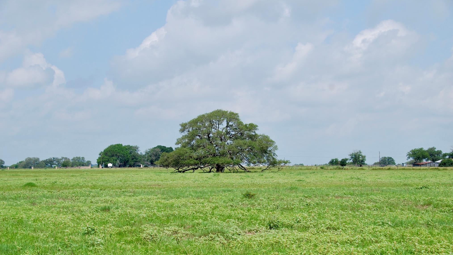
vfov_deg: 17.2
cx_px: 225
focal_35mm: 70
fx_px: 841
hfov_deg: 30.2
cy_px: 145
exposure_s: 1/250
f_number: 8
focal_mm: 44
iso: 100
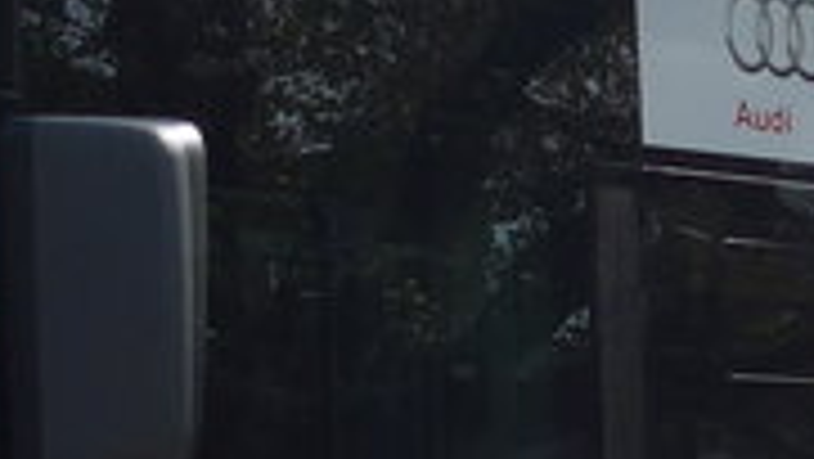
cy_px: 756
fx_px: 5290
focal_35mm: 245
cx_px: 481
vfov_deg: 4.9
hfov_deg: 8.8
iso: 80
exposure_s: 1/1300
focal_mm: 7
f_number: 2.8
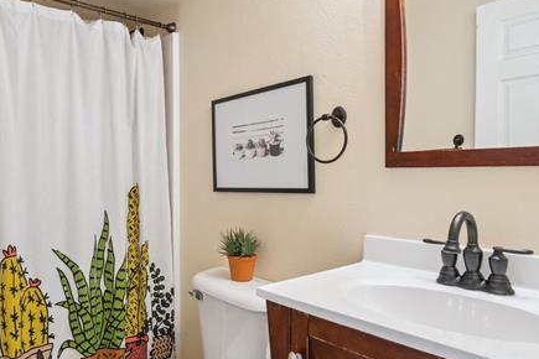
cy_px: 178
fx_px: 374
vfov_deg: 51.3
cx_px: 228
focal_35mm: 25
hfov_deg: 71.1
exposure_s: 1
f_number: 9
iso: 100
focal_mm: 17
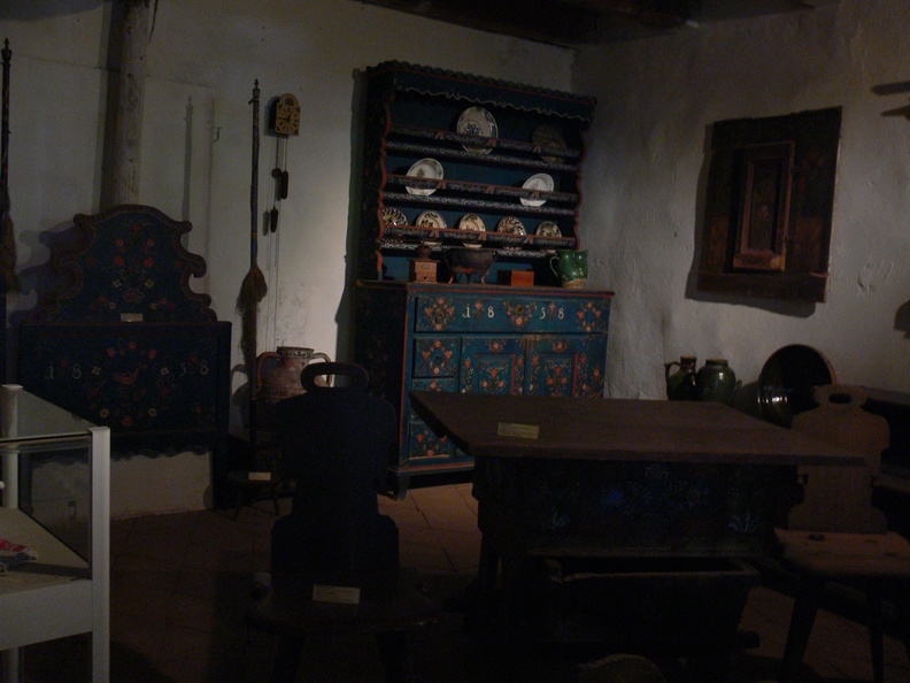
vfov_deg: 39.7
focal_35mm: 36
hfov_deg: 51.4
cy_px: 342
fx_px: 946
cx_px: 455
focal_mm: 7.7
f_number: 2.8
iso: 200
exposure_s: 1/4
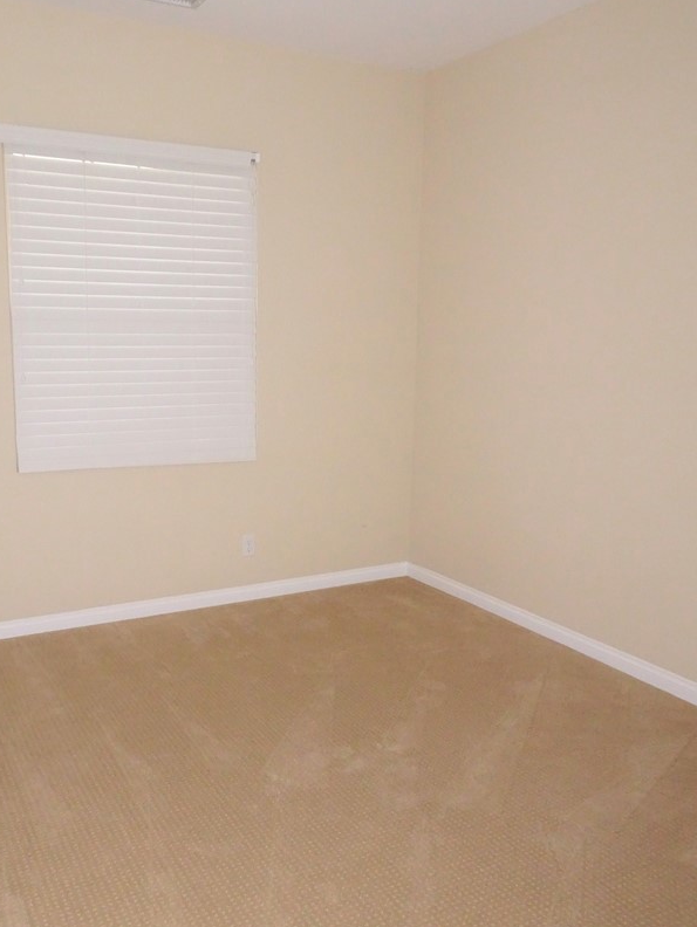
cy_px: 475
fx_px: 831
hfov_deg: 45.4
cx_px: 303
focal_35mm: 31
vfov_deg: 58.3
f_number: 3.5
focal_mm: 4.1
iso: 800
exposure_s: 1/8
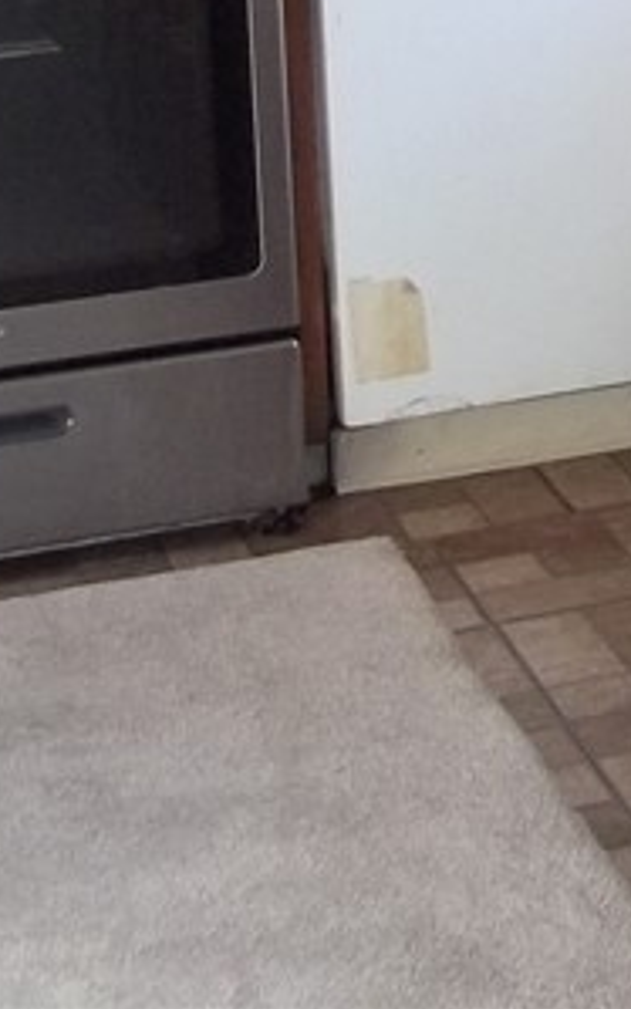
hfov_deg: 10.8
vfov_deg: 17.0
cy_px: -283
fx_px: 3190
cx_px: 1029
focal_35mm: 116
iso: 160
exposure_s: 1/40
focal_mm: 5.7
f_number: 2.9
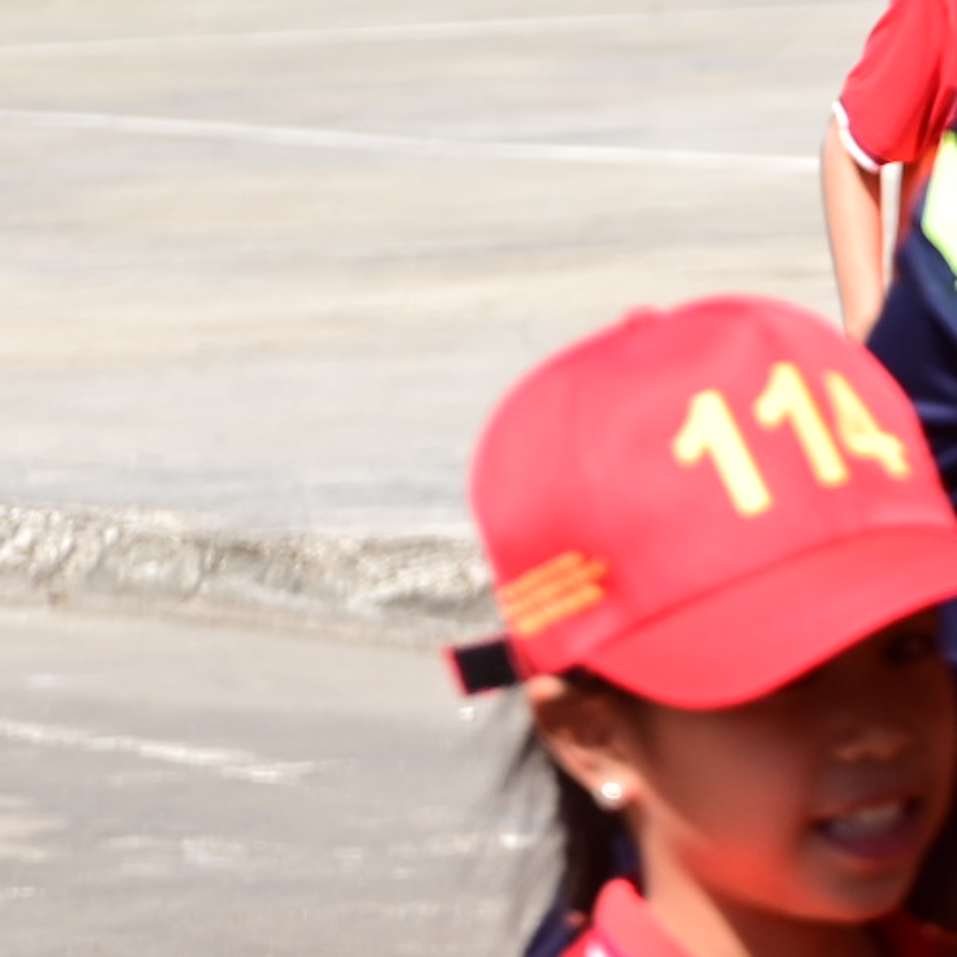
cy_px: 339
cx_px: 1707
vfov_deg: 3.3
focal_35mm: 526
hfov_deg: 3.3
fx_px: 16452
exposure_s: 1/200
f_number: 5.6
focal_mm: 105
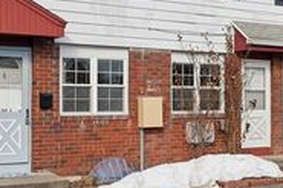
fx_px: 511
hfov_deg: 31.0
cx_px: 127
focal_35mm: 65
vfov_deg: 20.8
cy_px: 66
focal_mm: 24
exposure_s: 1/800
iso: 100
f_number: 7.1
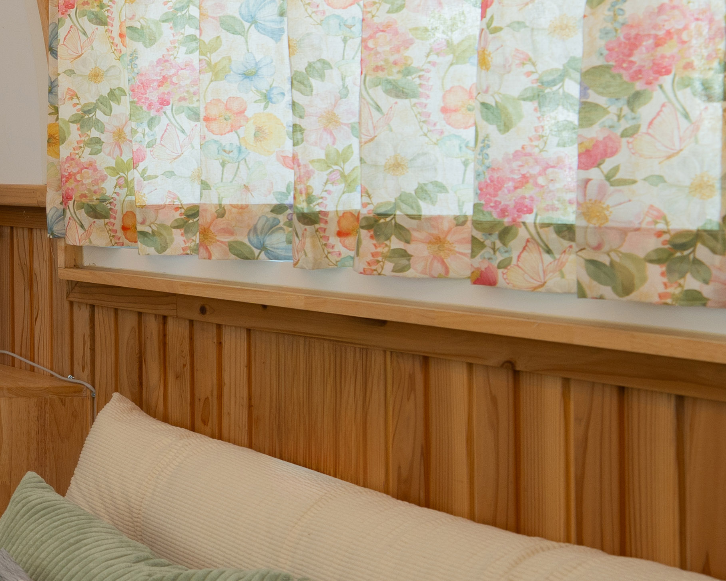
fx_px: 1268
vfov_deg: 25.5
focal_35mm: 59
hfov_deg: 18.0
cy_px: 154
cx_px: -801
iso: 100
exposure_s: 1/20
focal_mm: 12
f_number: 5
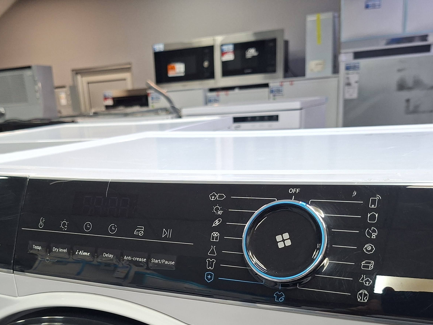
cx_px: 166
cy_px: 275
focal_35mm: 39
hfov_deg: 47.5
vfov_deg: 35.2
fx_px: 488
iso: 250
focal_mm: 5.54
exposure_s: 1/100
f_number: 1.8
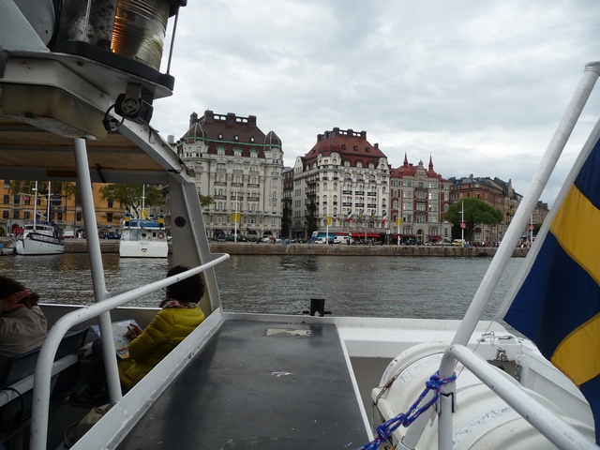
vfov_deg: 49.7
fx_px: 485
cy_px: 225
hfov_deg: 63.4
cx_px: 300
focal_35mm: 28
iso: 100
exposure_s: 1/800
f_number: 3.3
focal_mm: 4.7
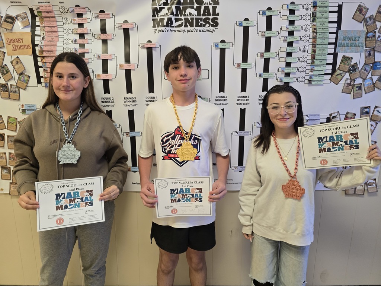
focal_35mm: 23
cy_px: 143
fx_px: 253
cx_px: 190
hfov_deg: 73.9
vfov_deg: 58.9
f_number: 1.7
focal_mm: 6.3
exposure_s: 1/120
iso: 400
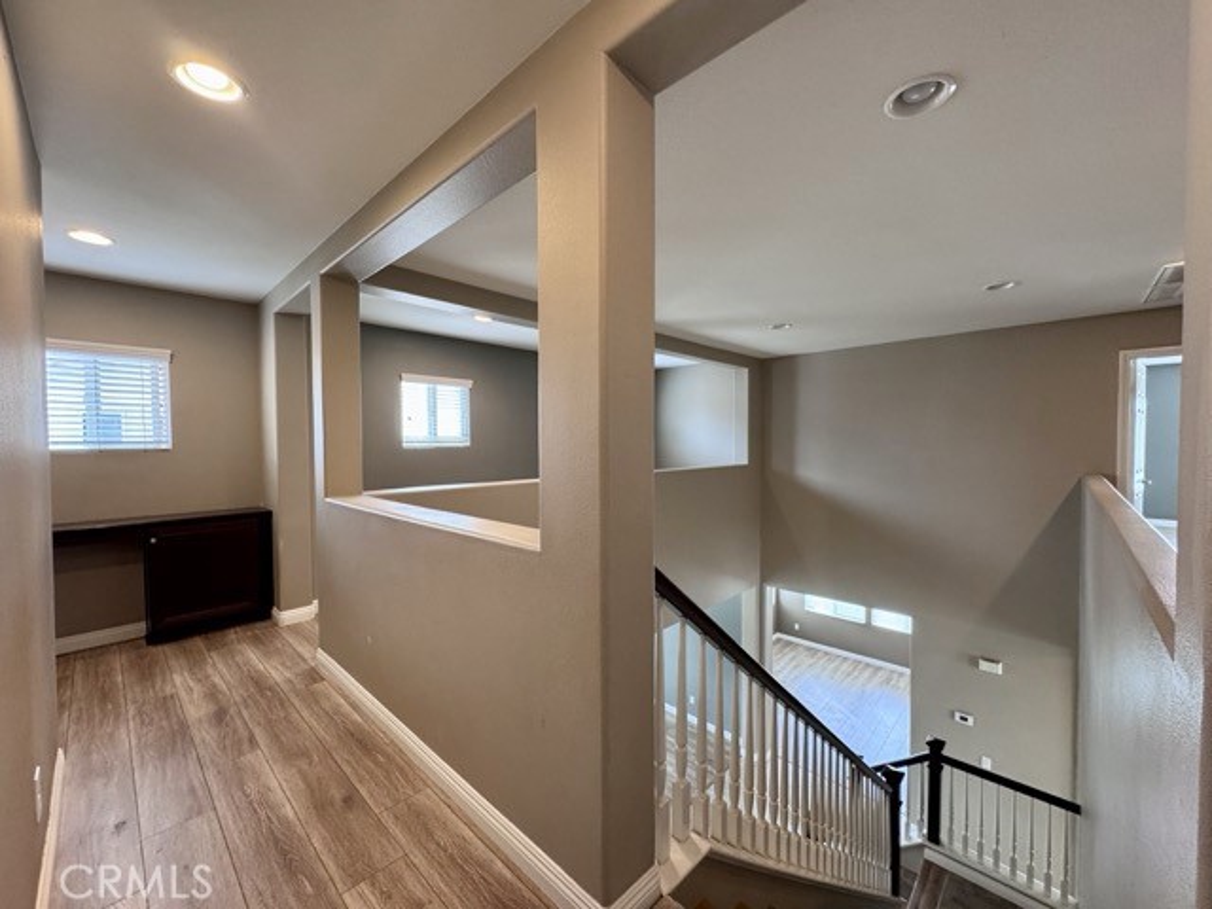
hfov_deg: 102.1
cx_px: 606
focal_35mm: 14
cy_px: 454
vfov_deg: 85.7
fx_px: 490
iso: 250
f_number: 2.2
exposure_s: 1/60
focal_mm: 2.22
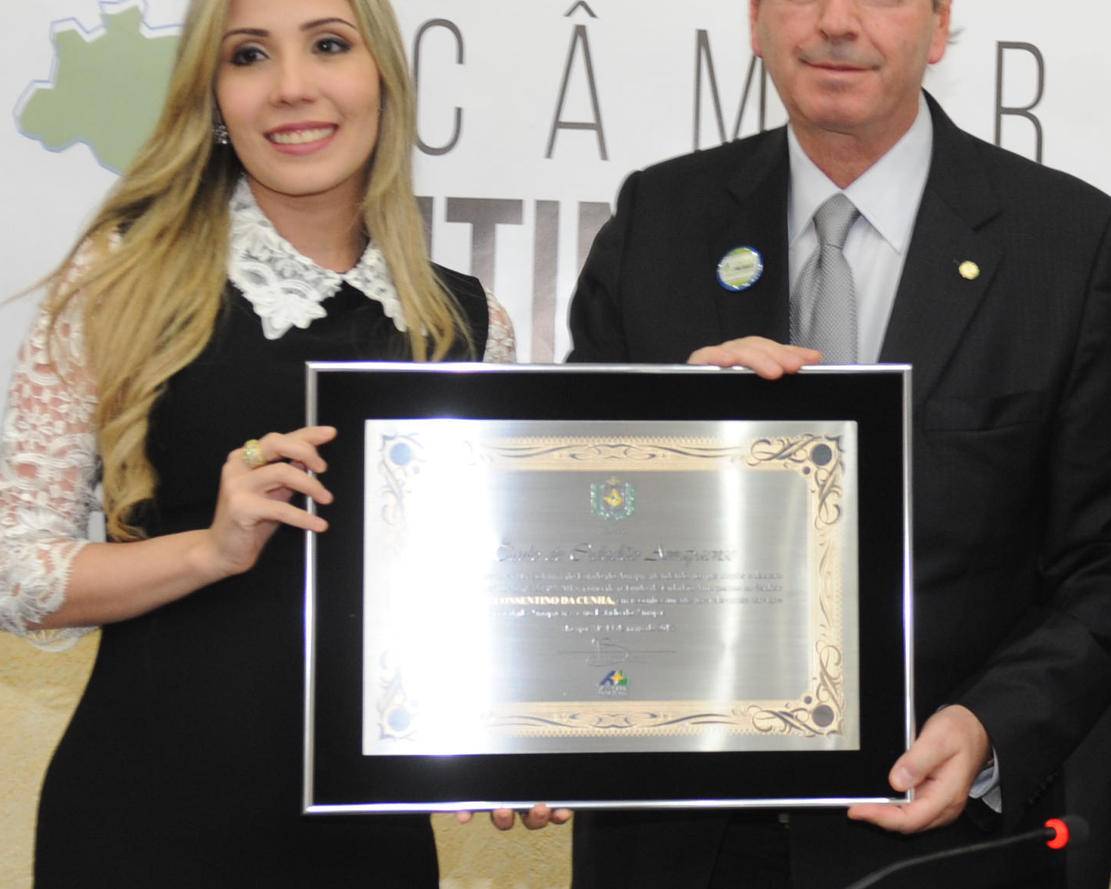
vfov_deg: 15.4
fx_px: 3289
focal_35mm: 100
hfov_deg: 19.0
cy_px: 417
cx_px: 857
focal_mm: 36
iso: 800
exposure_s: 1/60
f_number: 2.8
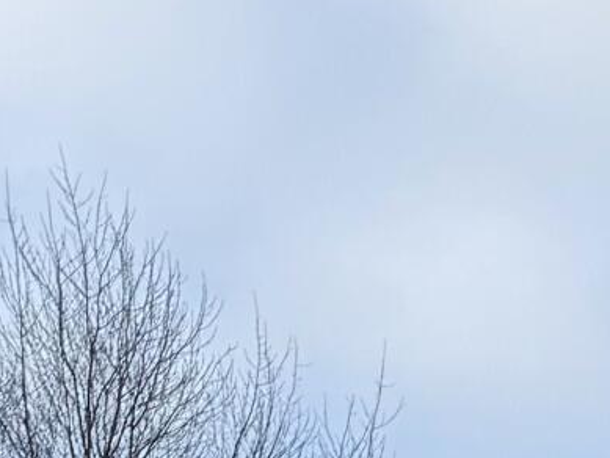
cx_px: 1394
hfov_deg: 9.6
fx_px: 3261
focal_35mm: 185
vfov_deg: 6.8
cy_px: 1650
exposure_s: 1/2445
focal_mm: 6.76
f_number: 1.78
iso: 80
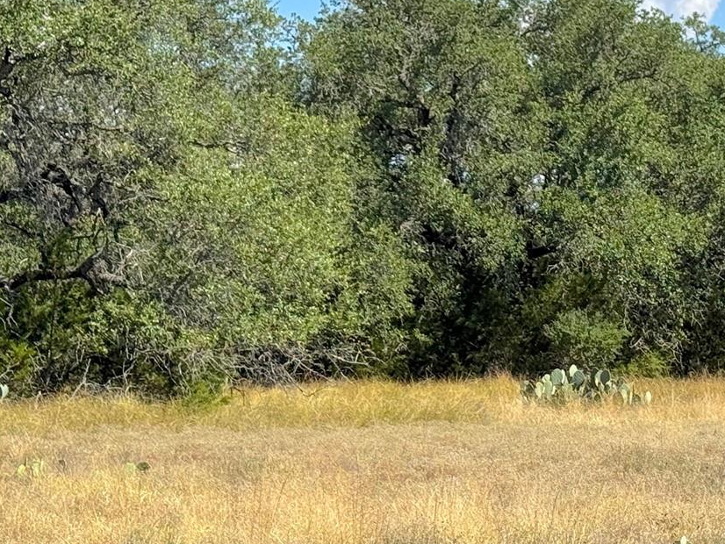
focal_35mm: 119
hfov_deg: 16.4
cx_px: 596
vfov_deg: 12.4
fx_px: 2493
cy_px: 354
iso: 64
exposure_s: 1/3817
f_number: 1.78
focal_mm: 6.76
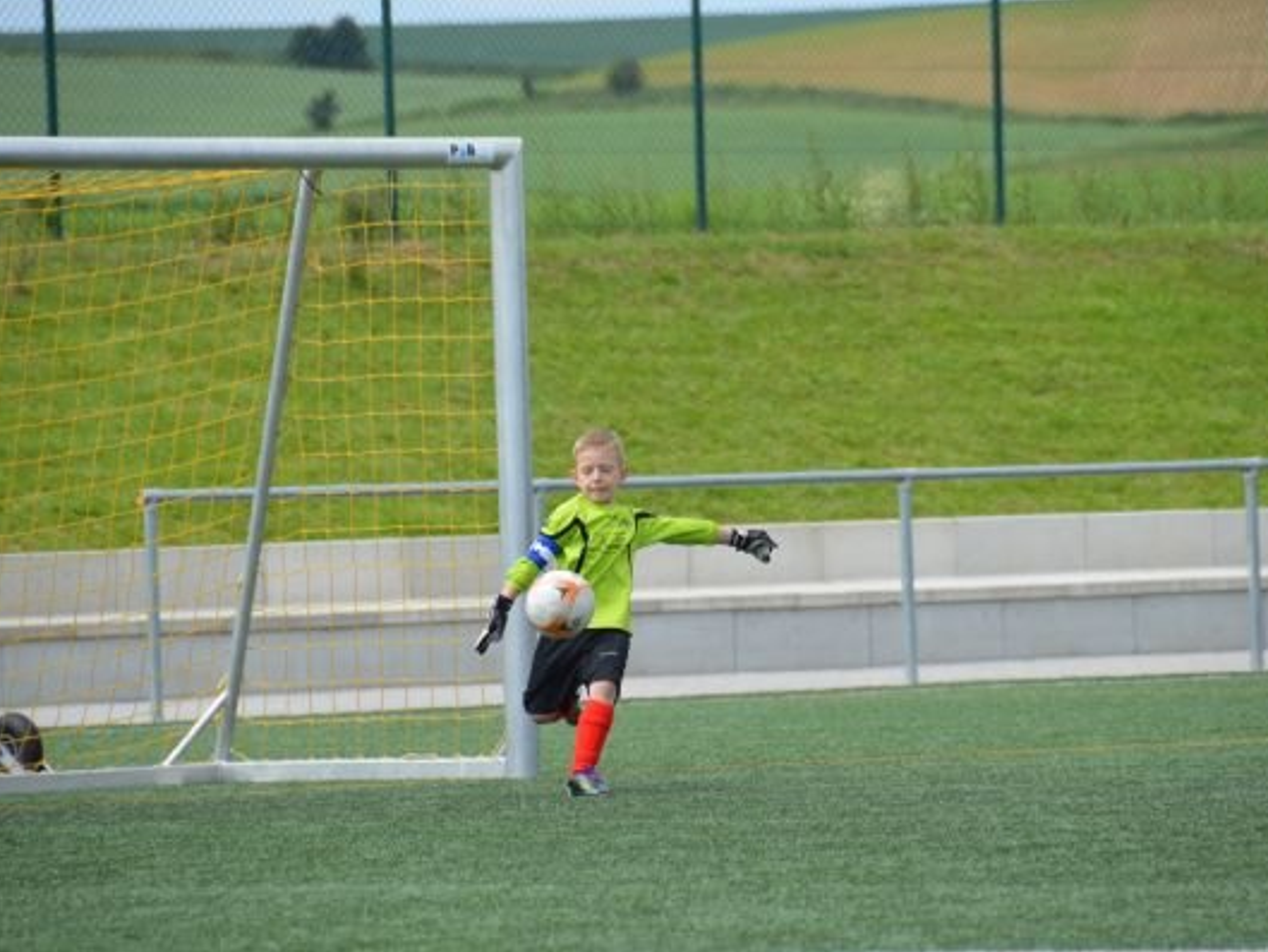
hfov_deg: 6.1
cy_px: 476
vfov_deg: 4.5
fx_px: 11981
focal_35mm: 327
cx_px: 681
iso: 400
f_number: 5.6
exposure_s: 1/1250
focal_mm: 200
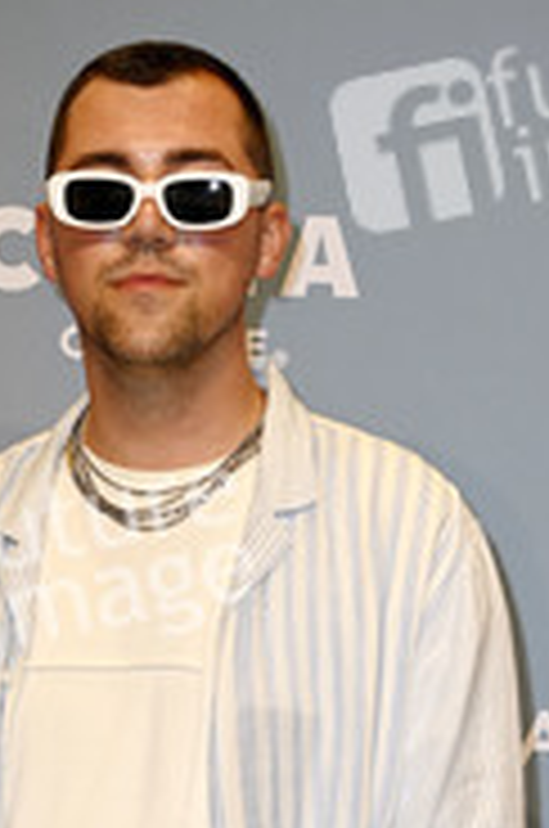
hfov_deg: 10.8
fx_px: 2893
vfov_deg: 16.0
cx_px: 153
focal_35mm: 126
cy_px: 801
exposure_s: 1/250
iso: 400
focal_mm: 58
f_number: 5.6
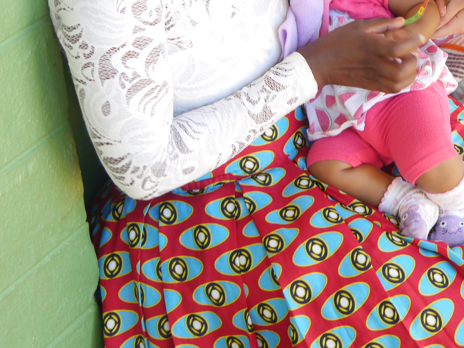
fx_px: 1327
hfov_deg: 19.1
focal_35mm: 99
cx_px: 494
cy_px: -54
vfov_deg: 14.5
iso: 200
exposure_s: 1/60
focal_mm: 20
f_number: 4.2
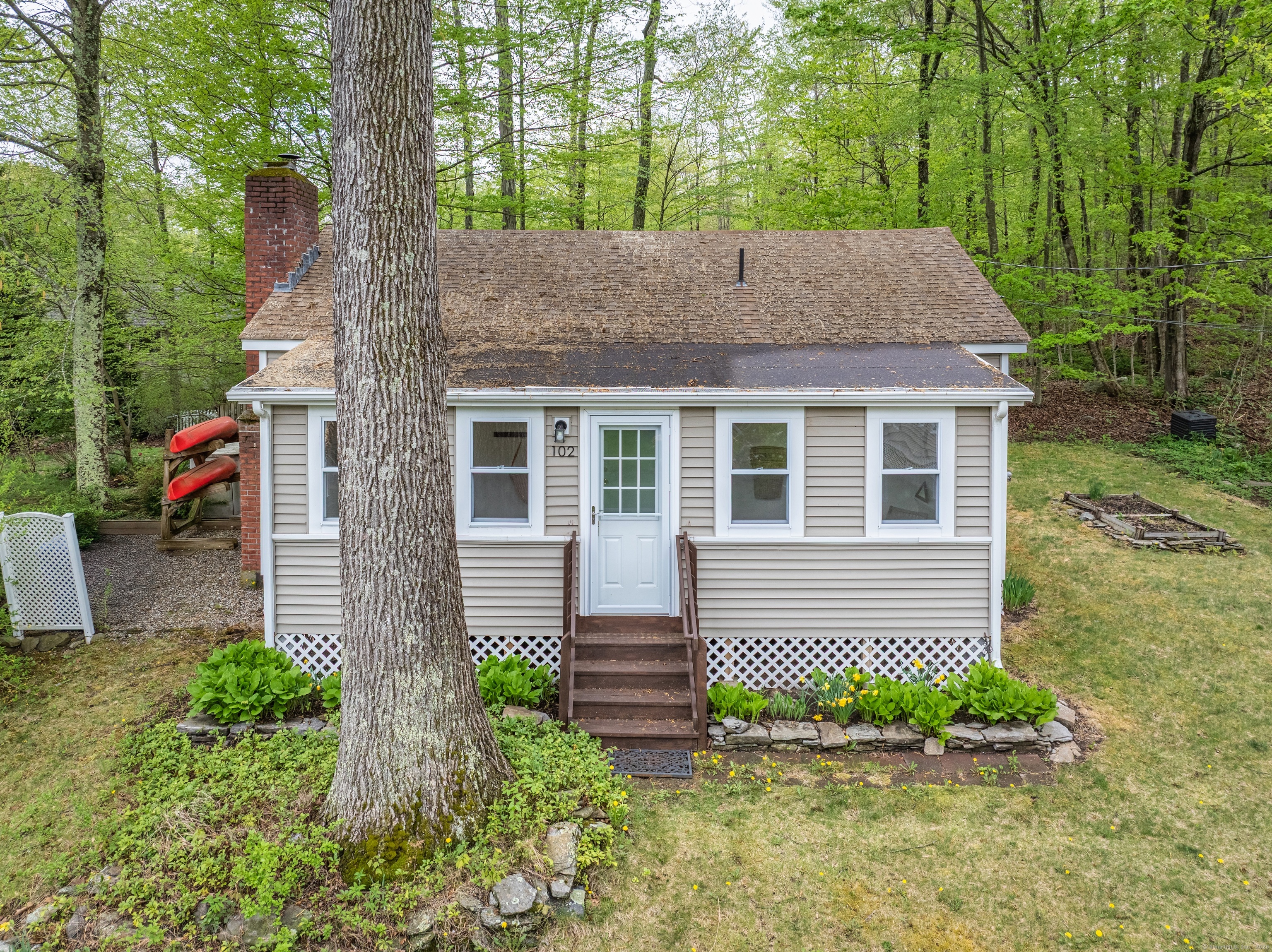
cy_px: 476
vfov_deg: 56.8
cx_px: 636
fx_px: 881
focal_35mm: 24
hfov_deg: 71.6
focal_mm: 12.29
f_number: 2.8
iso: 100
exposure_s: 1/4000
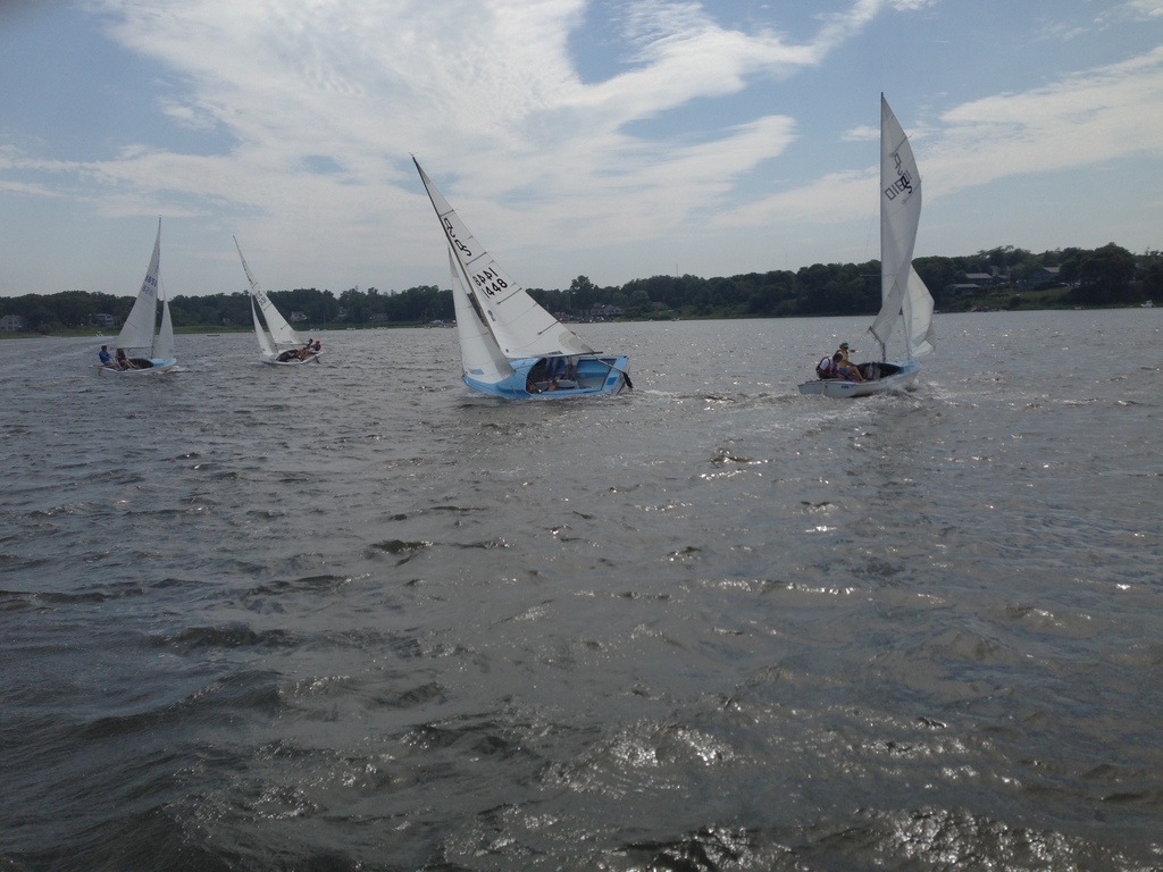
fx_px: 1109
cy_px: 436
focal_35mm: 33
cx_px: 582
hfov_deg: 55.4
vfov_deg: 42.9
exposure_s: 1/3390
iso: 50
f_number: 2.4
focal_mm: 4.12
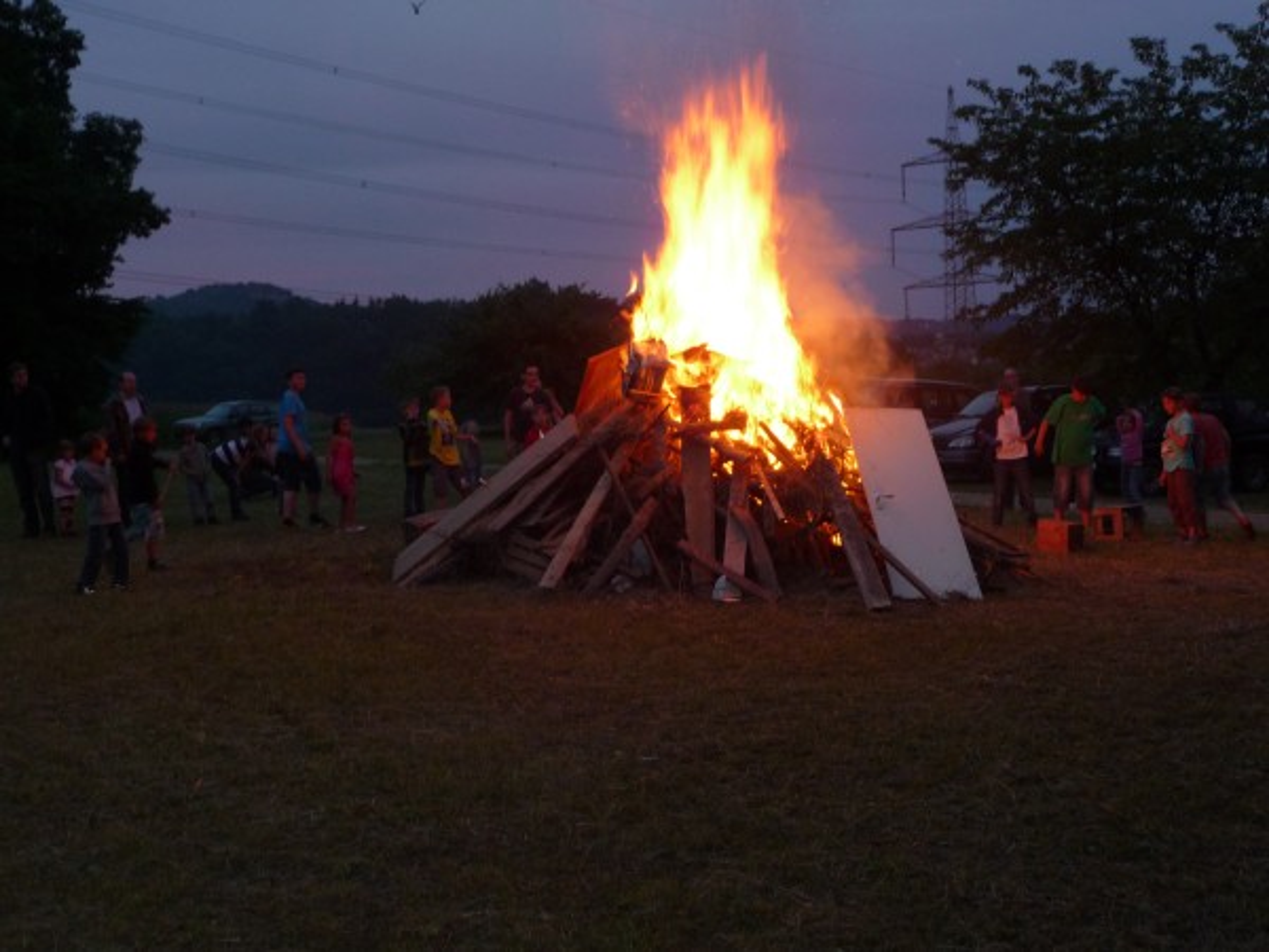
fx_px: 1650
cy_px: 476
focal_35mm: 45
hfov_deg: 42.1
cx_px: 634
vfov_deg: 32.2
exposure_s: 1/30
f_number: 4.1
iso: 160
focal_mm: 7.6
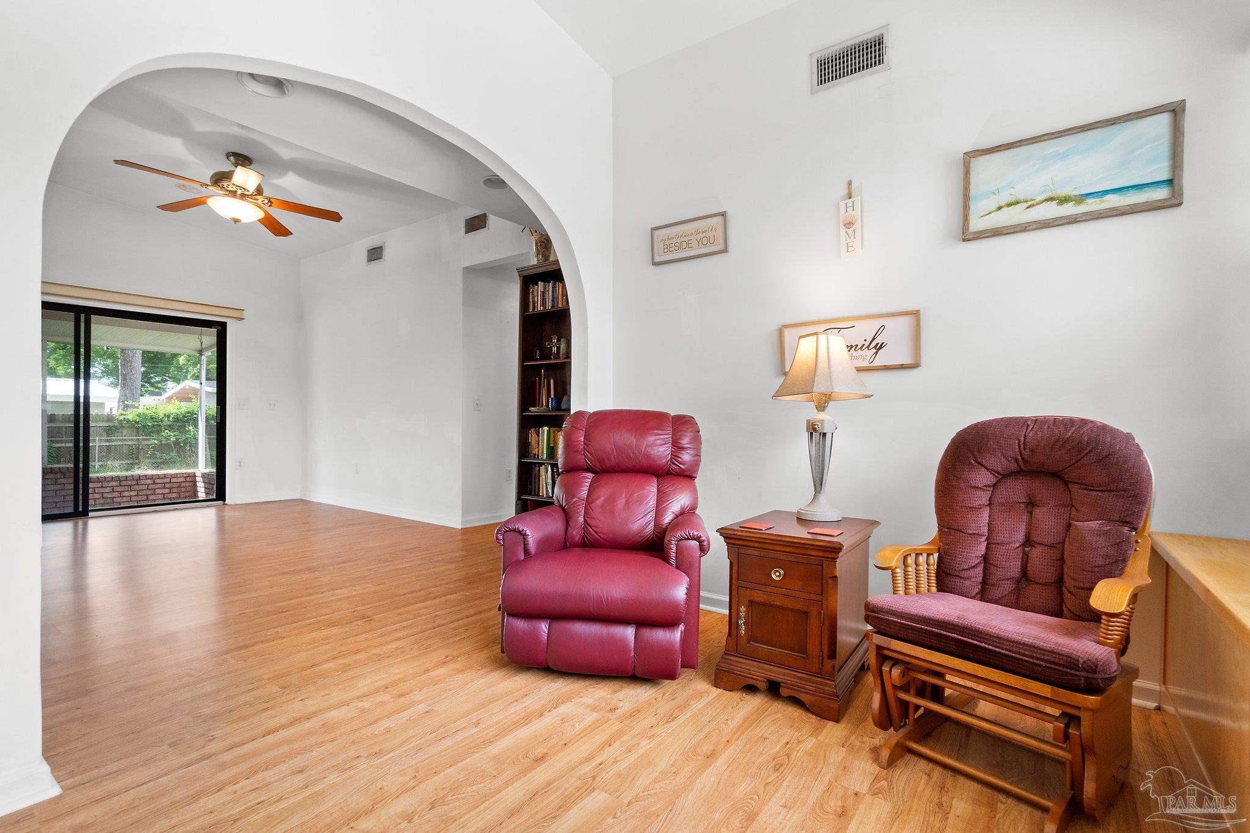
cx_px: 625
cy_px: 416
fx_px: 573
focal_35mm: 16
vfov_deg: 72.0
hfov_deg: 95.0
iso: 500
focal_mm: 11
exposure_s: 1/3
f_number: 9.5
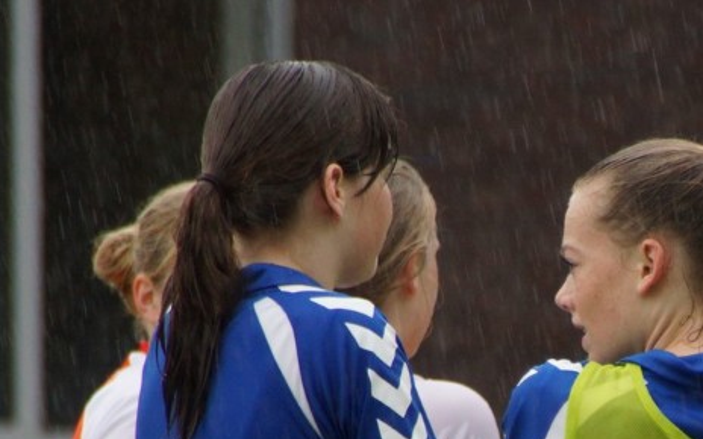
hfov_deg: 2.2
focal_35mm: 948
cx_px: 655
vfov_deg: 1.4
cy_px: 434
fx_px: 18163
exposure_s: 1/250
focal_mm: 250
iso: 640
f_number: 6.3
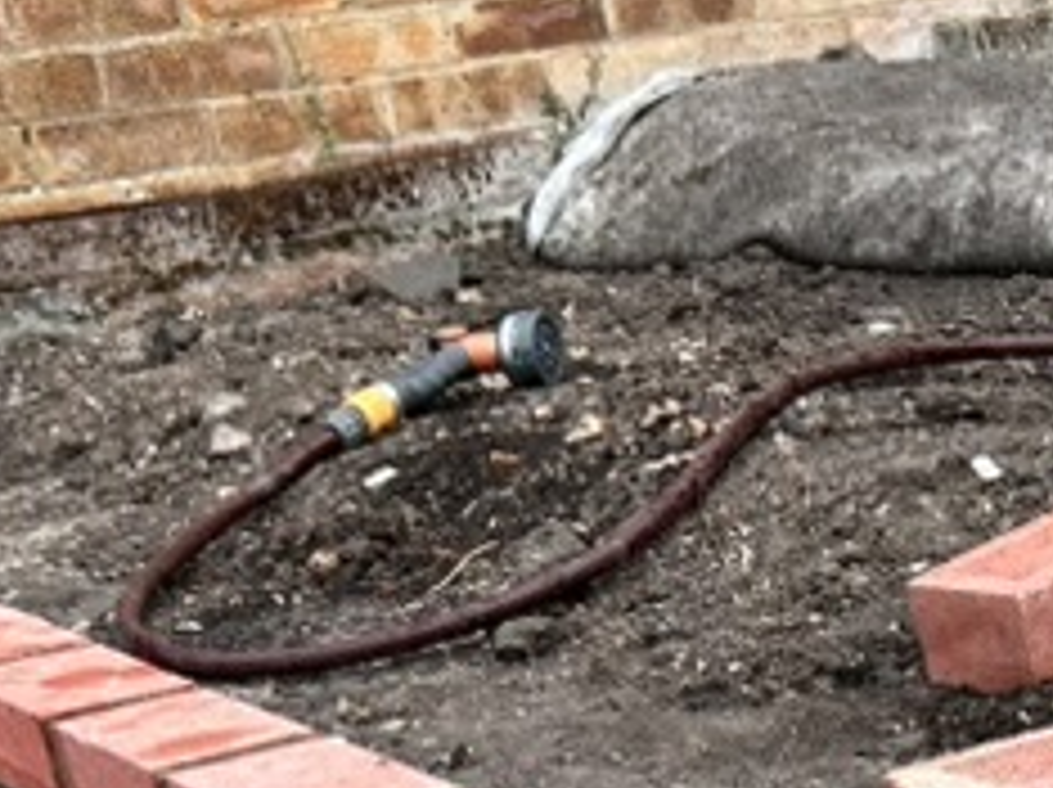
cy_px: 1463
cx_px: 1332
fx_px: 3464
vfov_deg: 11.9
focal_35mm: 114
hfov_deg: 16.4
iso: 50
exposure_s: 1/544
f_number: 1.5
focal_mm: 5.7
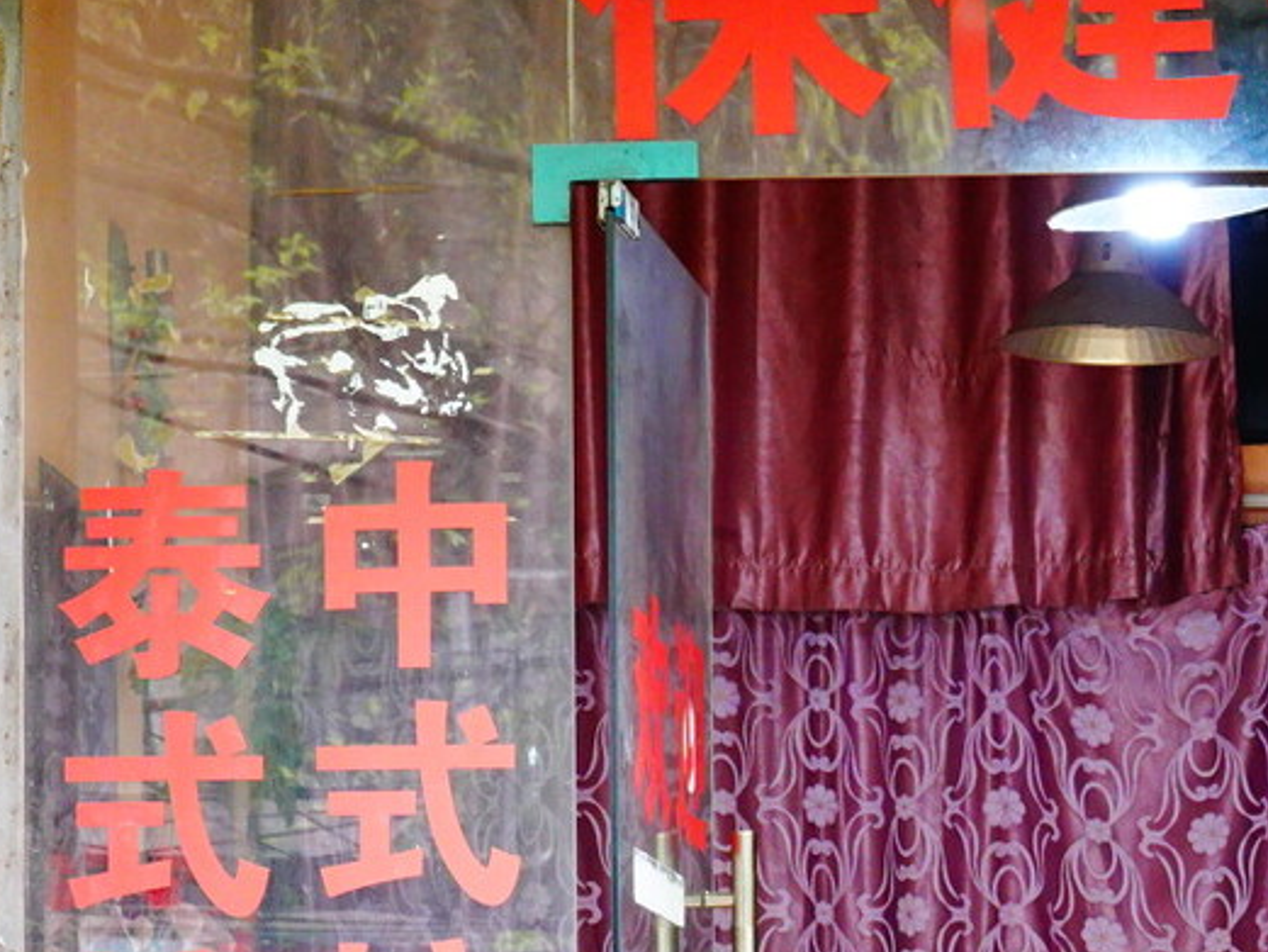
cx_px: 1151
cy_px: 942
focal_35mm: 195
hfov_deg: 10.1
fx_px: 7145
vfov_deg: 7.6
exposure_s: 1/125
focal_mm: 32.07
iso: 800
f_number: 4
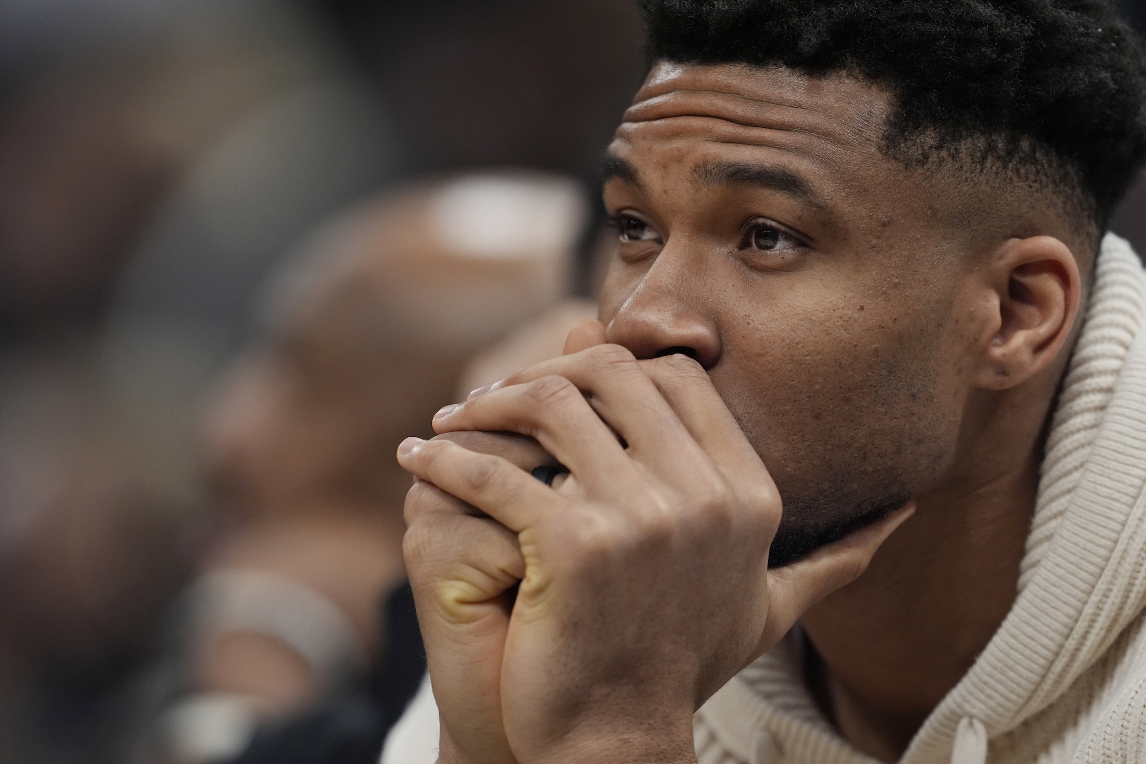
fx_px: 12733
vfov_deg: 3.4
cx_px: 573
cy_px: 382
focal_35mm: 400
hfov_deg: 5.2
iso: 3200
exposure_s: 1/1600
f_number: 3.2
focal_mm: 400
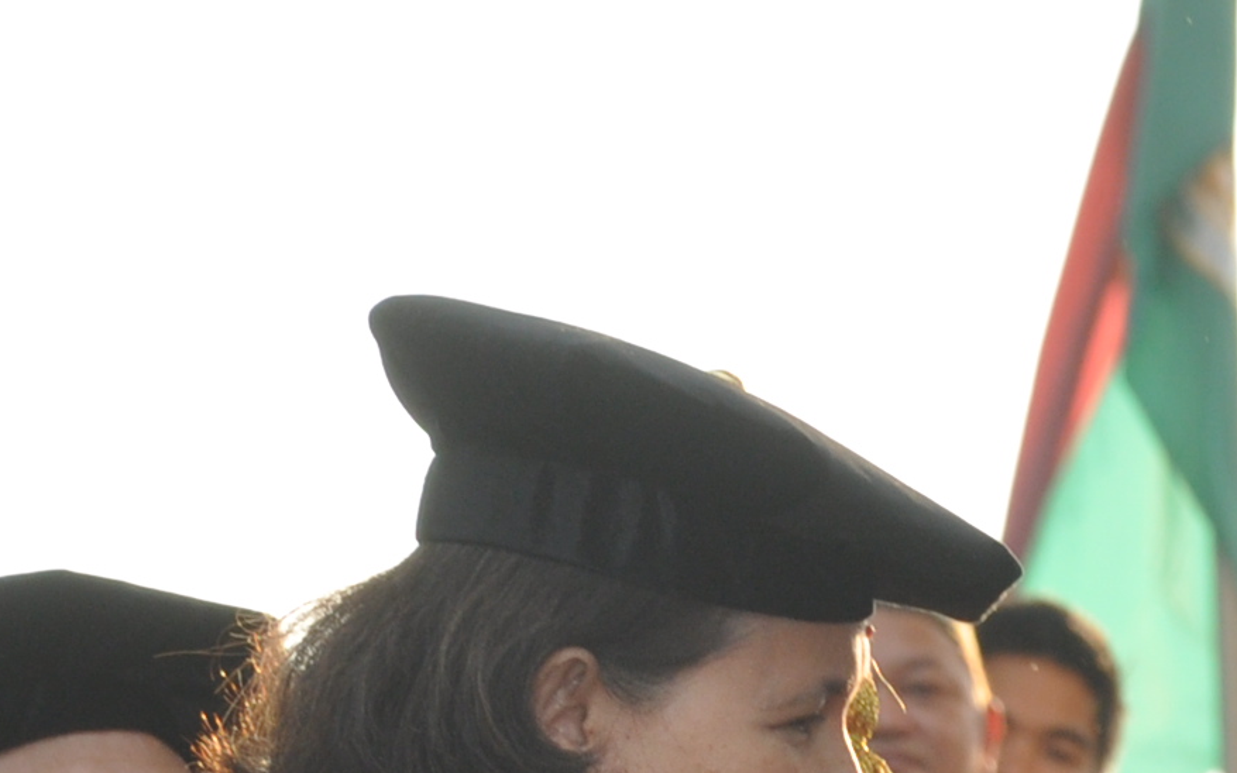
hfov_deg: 3.6
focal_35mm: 588
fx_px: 19817
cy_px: 1270
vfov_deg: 2.2
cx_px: 1686
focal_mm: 105
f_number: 10
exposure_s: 1/200
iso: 400
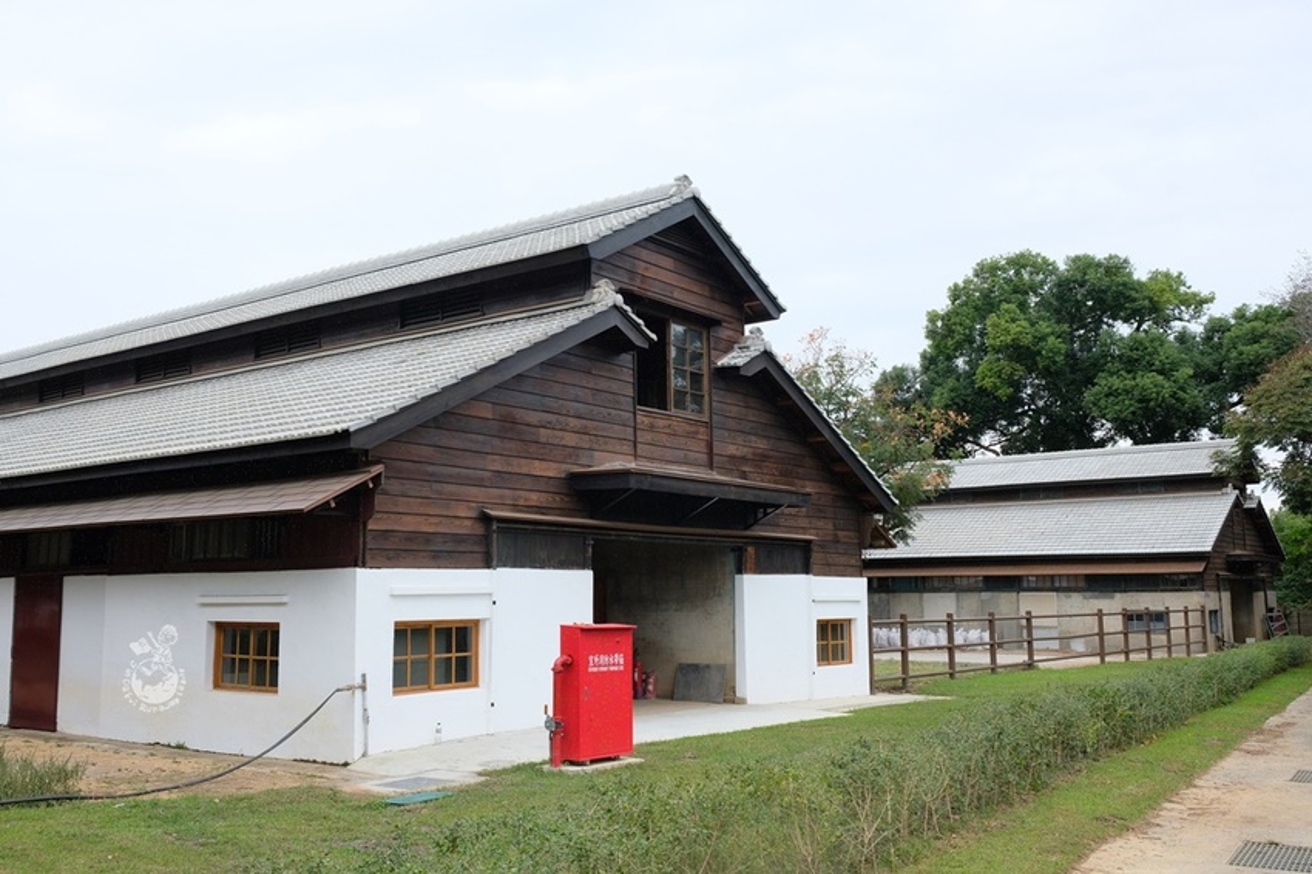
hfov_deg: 58.7
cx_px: 656
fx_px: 1166
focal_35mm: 32
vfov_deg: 41.1
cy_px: 437
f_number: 8
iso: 400
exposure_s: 1/240
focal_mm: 21.4
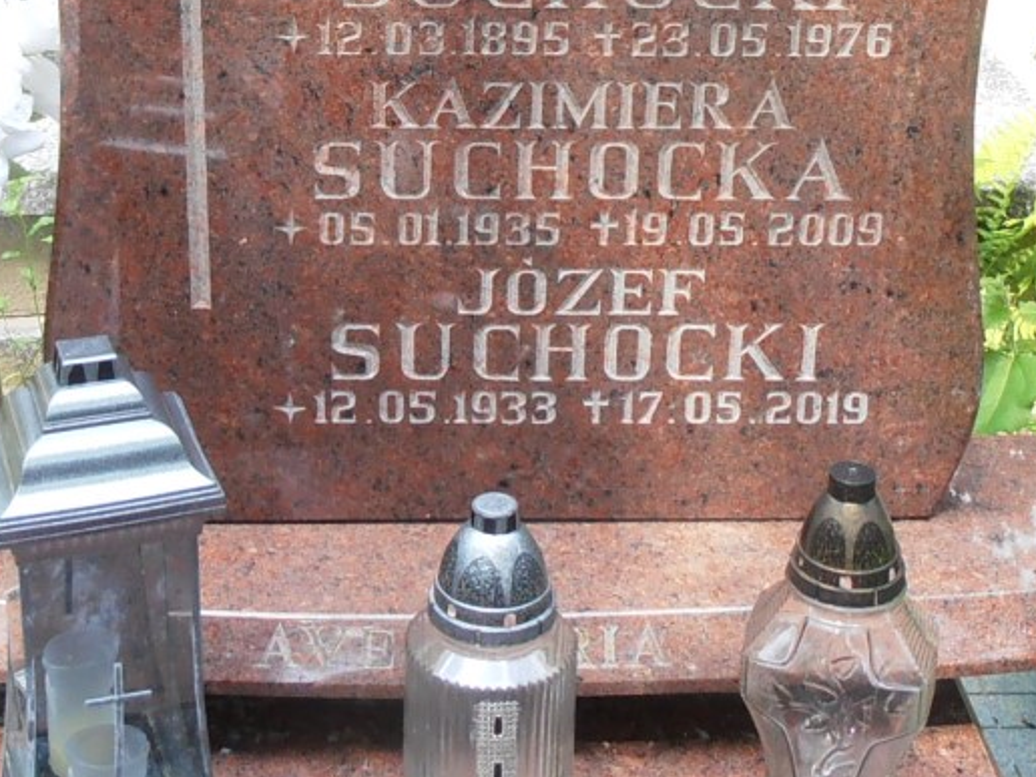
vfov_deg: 21.3
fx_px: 2005
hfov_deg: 28.9
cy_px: 34
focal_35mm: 67
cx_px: 452
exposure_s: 1/100
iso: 80
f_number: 3
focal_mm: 4.2
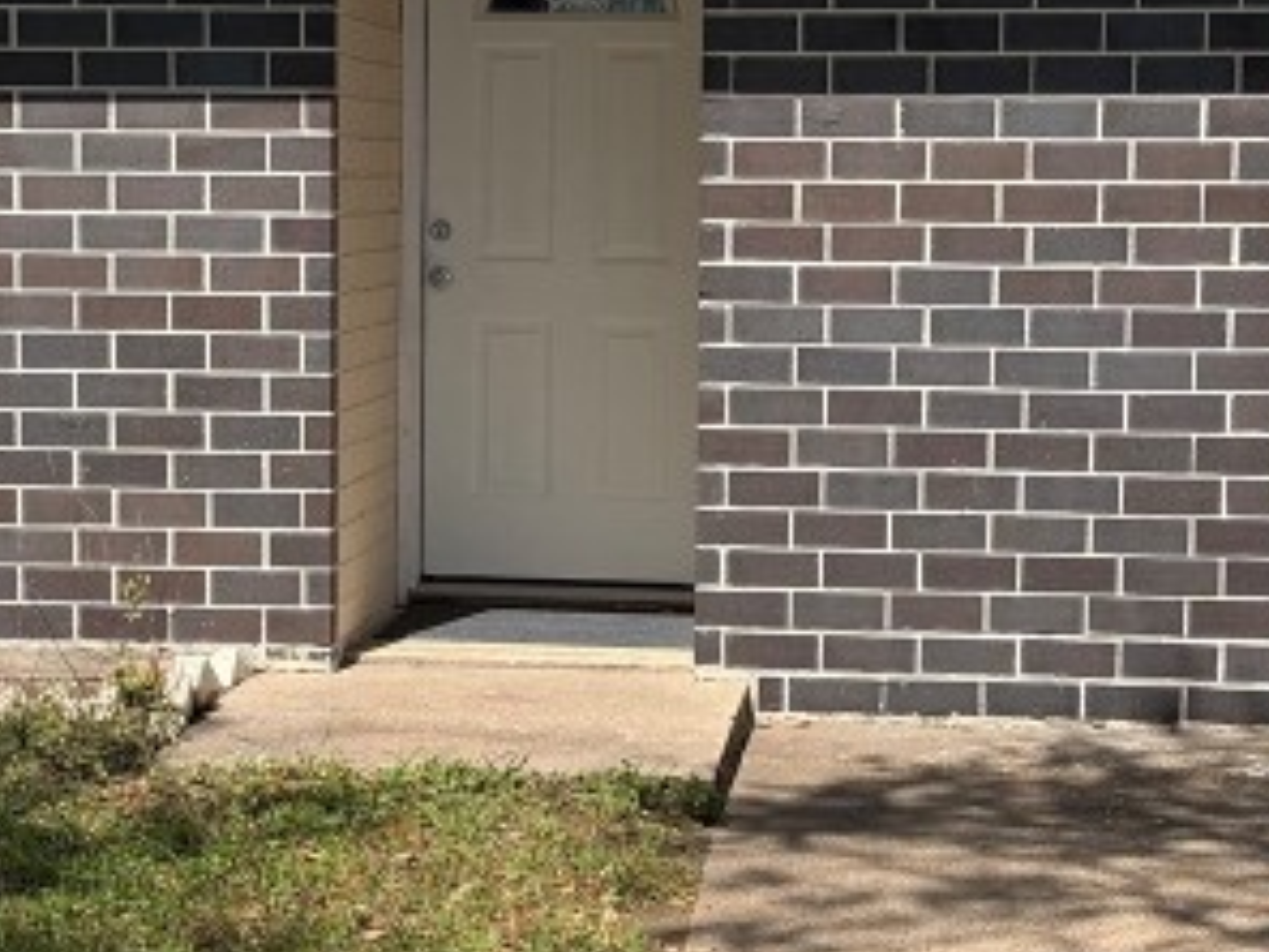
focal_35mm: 83
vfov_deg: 17.8
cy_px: 425
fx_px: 3043
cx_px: 574
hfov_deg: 23.5
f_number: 1.78
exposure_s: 1/3953
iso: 80
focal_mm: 6.76
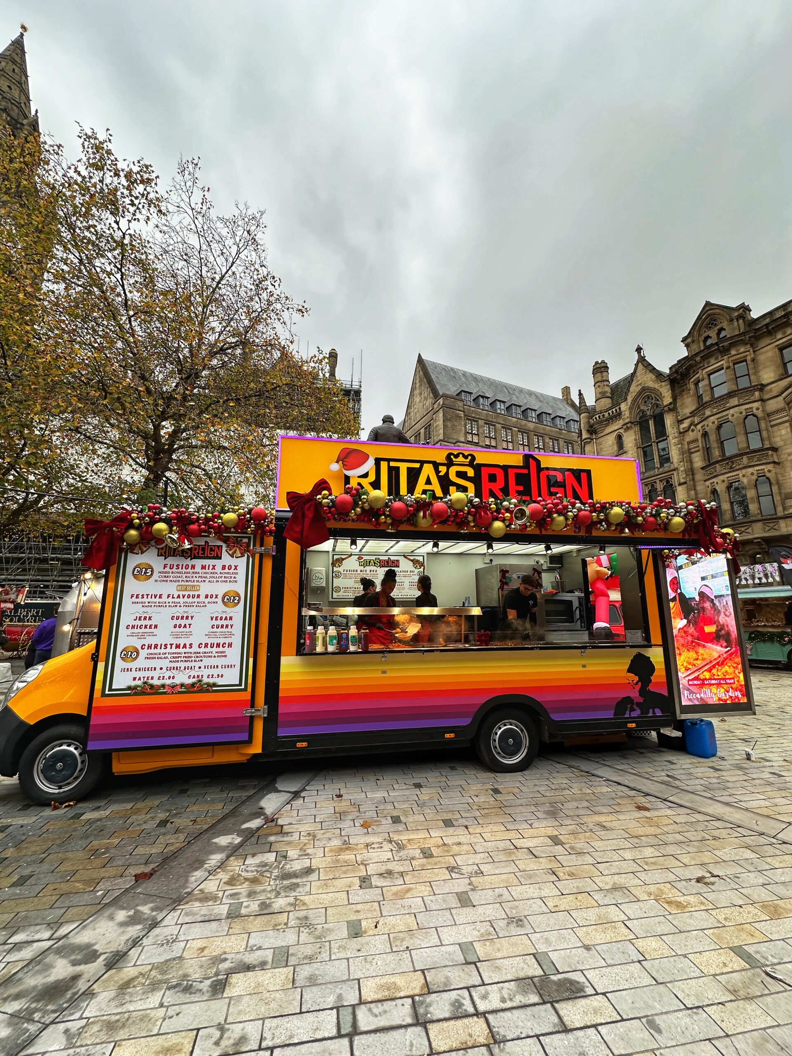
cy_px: 528
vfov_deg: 102.1
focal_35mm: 14
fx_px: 427
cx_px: 396
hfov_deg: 85.7
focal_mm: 2.22
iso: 40
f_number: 2.2
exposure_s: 1/230
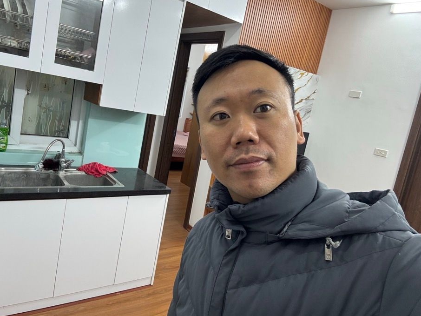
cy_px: 147
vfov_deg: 53.0
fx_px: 316
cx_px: 185
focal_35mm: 26
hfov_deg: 67.1
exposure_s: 1/50
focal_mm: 2.69
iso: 100
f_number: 1.9
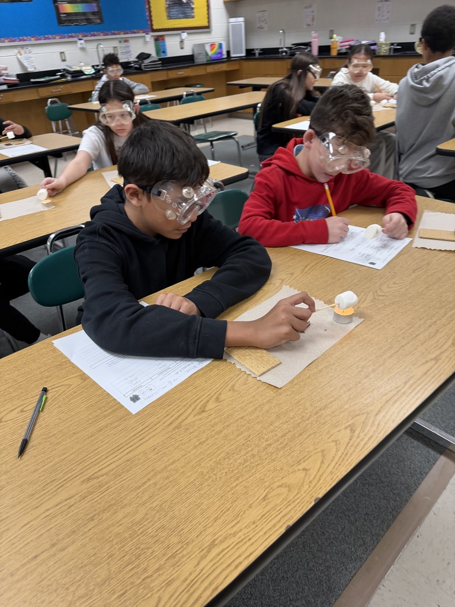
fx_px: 421
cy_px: 304
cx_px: 228
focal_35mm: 24
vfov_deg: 71.6
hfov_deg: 56.8
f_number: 1.78
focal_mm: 6.76
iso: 200
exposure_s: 1/113
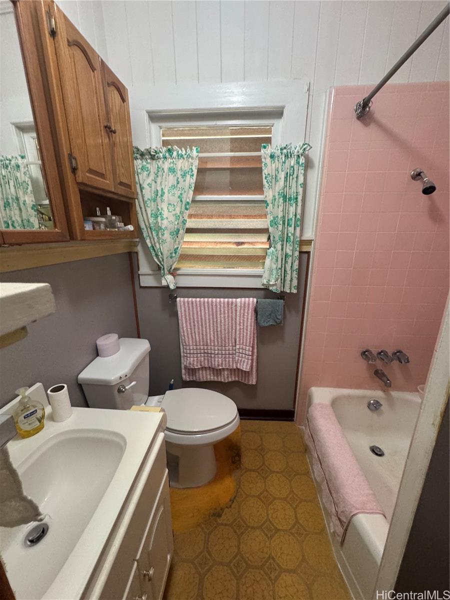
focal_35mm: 14
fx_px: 243
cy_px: 300
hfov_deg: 85.7
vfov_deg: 102.1
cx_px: 225
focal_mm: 2.22
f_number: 2.2
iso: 500
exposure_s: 1/60
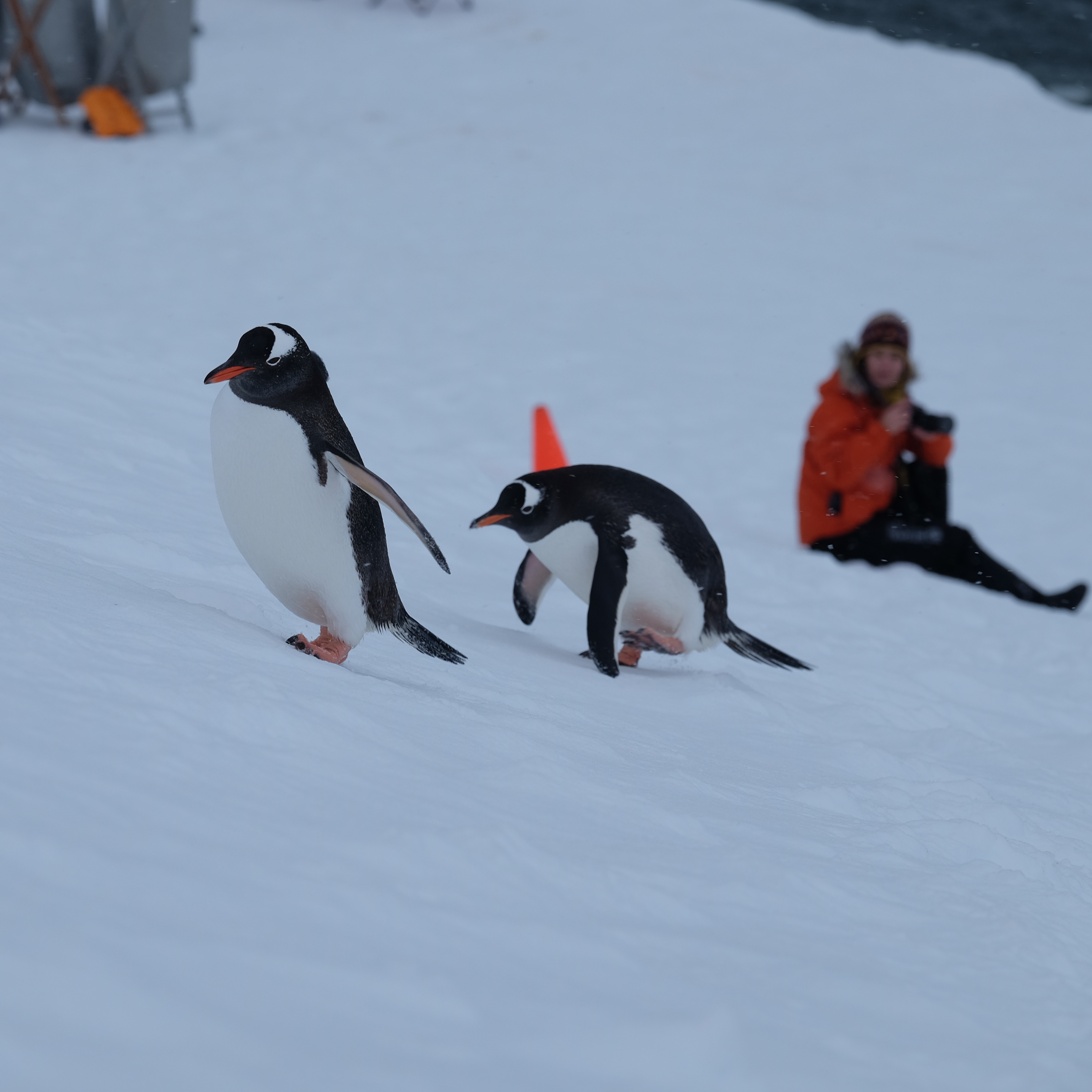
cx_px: 491
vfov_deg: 6.5
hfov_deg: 6.5
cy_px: 546
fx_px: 9565
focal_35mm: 268
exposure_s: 1/350
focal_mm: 140
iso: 200
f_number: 7.1
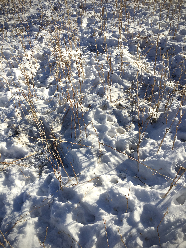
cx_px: 93
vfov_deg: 61.7
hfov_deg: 48.2
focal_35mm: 29
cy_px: 124
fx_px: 208
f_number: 2.2
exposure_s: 1/2481
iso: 25
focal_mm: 4.15
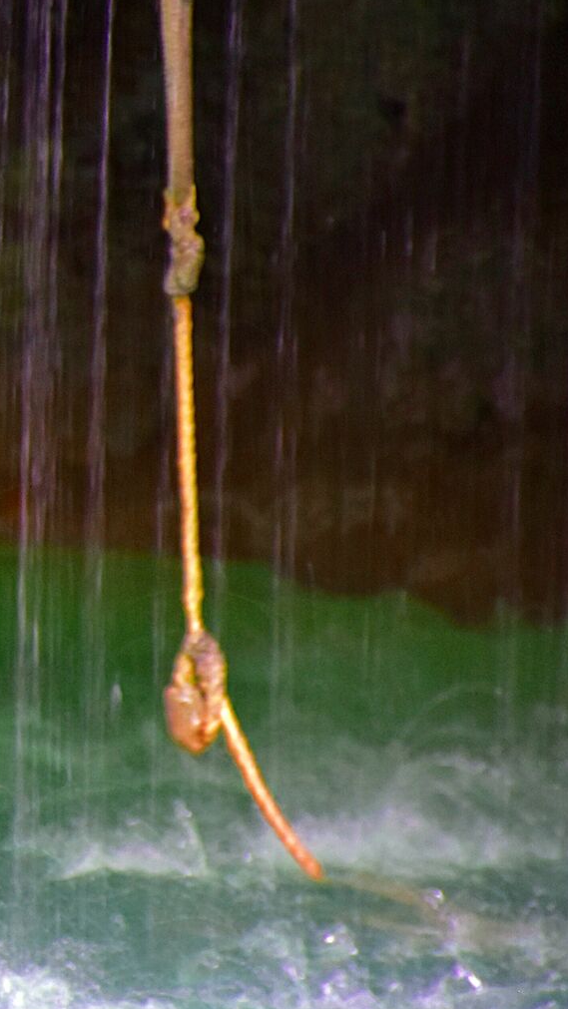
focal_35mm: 522
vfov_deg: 4.1
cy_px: 395
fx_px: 13971
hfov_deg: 2.3
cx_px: -626
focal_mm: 140
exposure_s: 1/8
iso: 800
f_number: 5.6
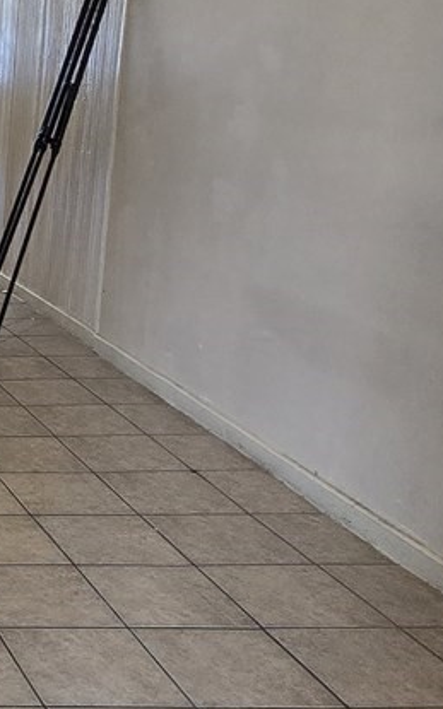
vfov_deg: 39.5
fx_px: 986
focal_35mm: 51
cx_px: -434
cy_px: 318
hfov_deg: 17.9
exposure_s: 1/60
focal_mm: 2.2
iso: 200
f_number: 2.2
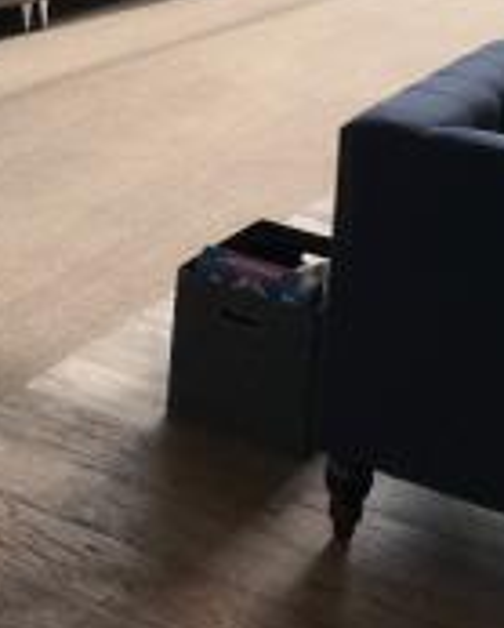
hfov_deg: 17.7
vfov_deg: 21.2
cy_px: 7
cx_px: 221
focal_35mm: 87
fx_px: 1618
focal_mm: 3.99
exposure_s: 1/210
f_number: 1.8
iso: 20
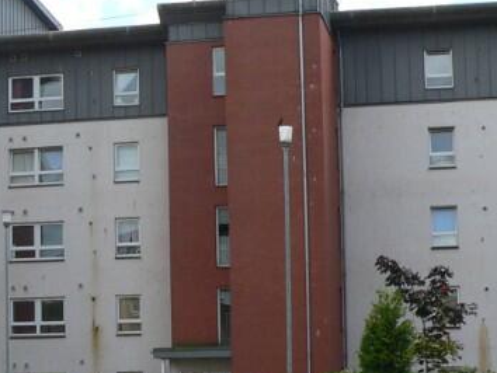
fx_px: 1494
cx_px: 81
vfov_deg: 14.1
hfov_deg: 18.7
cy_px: 327
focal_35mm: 104
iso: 80
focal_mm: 6
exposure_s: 1/320
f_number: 4
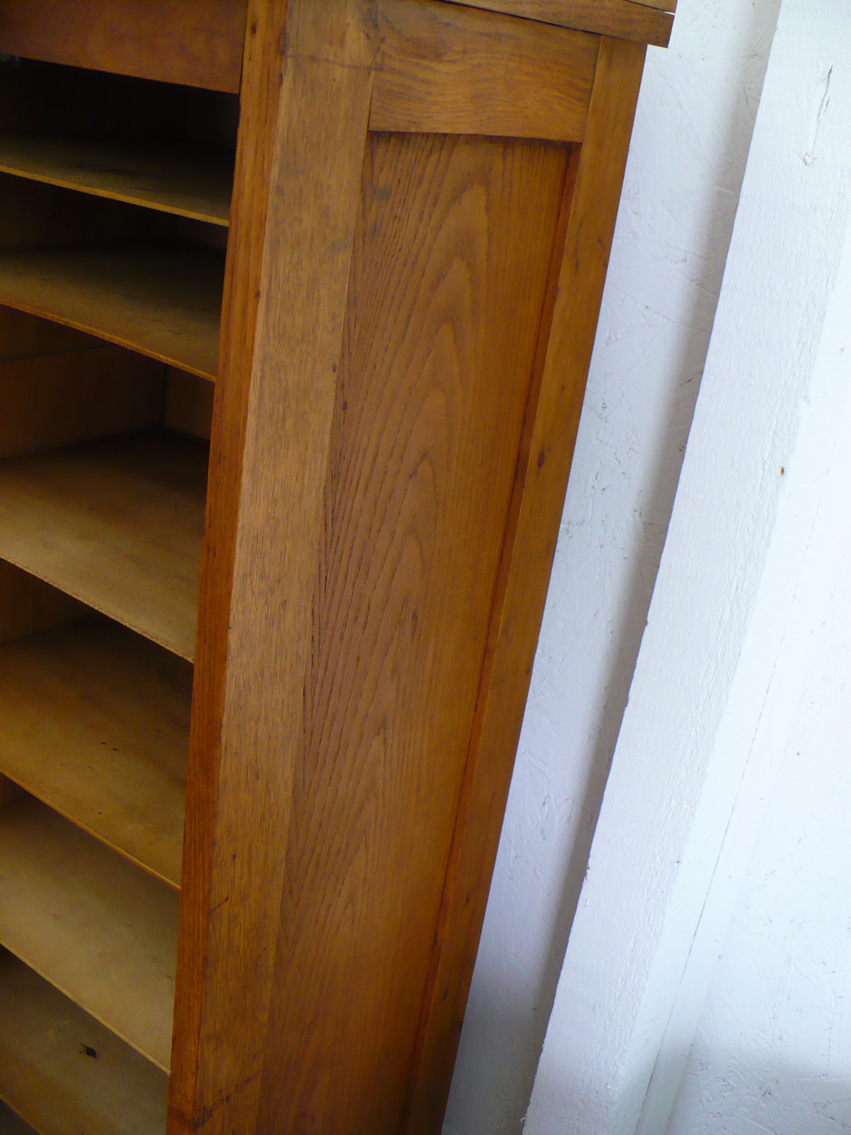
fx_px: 1213
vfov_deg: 50.1
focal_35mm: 37
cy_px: 568
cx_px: 426
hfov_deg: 38.7
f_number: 2.8
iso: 200
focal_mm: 6.1
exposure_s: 1/25
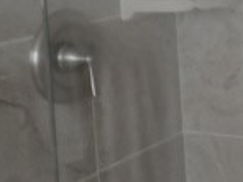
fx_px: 758
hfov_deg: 17.8
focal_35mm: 108
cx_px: 240
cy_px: -64
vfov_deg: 13.2
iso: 320
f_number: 3
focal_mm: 4.5
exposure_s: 1/30
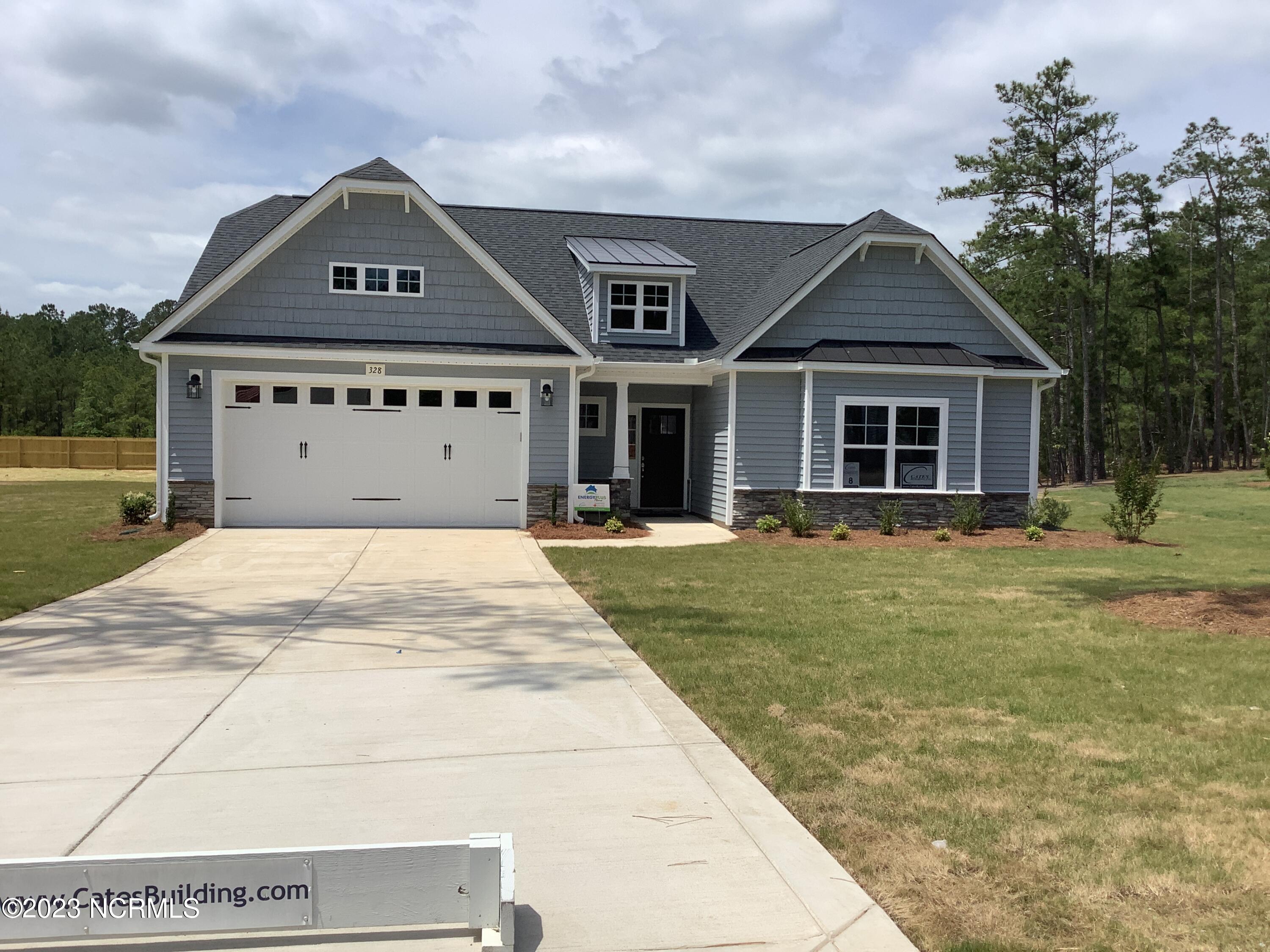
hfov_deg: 58.4
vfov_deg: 45.4
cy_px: 476
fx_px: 1137
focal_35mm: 31
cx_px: 635
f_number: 2.4
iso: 25
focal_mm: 3.3
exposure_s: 1/2551
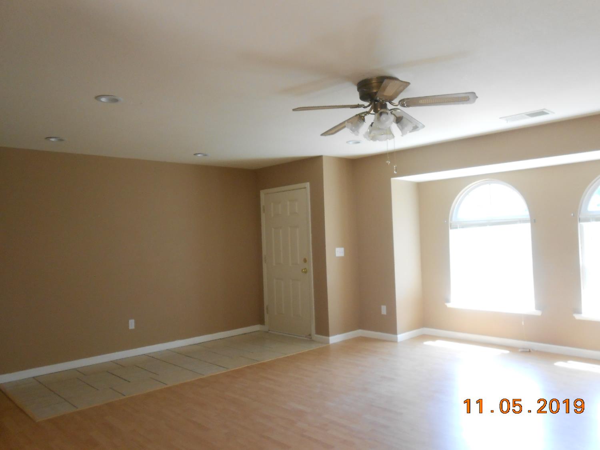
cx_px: 300
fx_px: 451
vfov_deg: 53.1
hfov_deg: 67.3
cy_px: 225
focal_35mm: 26
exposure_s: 1/30
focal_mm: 4.6
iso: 250
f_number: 3.5
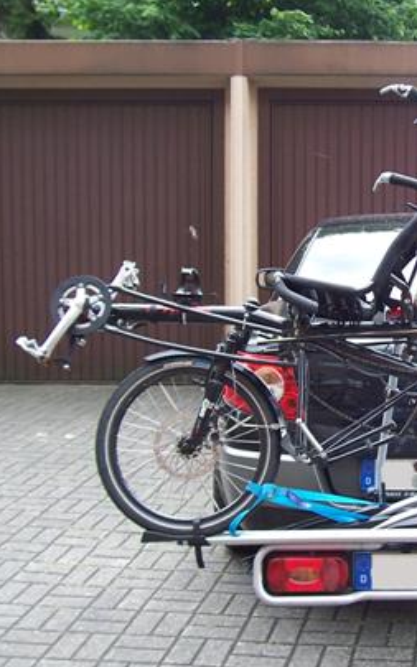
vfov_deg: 35.7
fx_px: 1037
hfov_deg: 21.9
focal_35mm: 57
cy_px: 341
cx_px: 414
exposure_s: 1/90
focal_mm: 5.6
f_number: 2.7
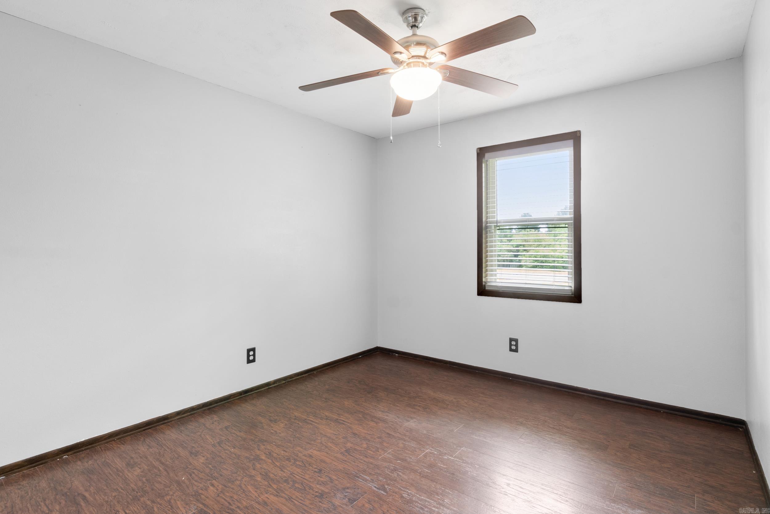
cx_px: 385
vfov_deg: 67.4
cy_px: 257
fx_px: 385
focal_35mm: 18
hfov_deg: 90.0
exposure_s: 1.3
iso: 250
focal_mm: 12
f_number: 9
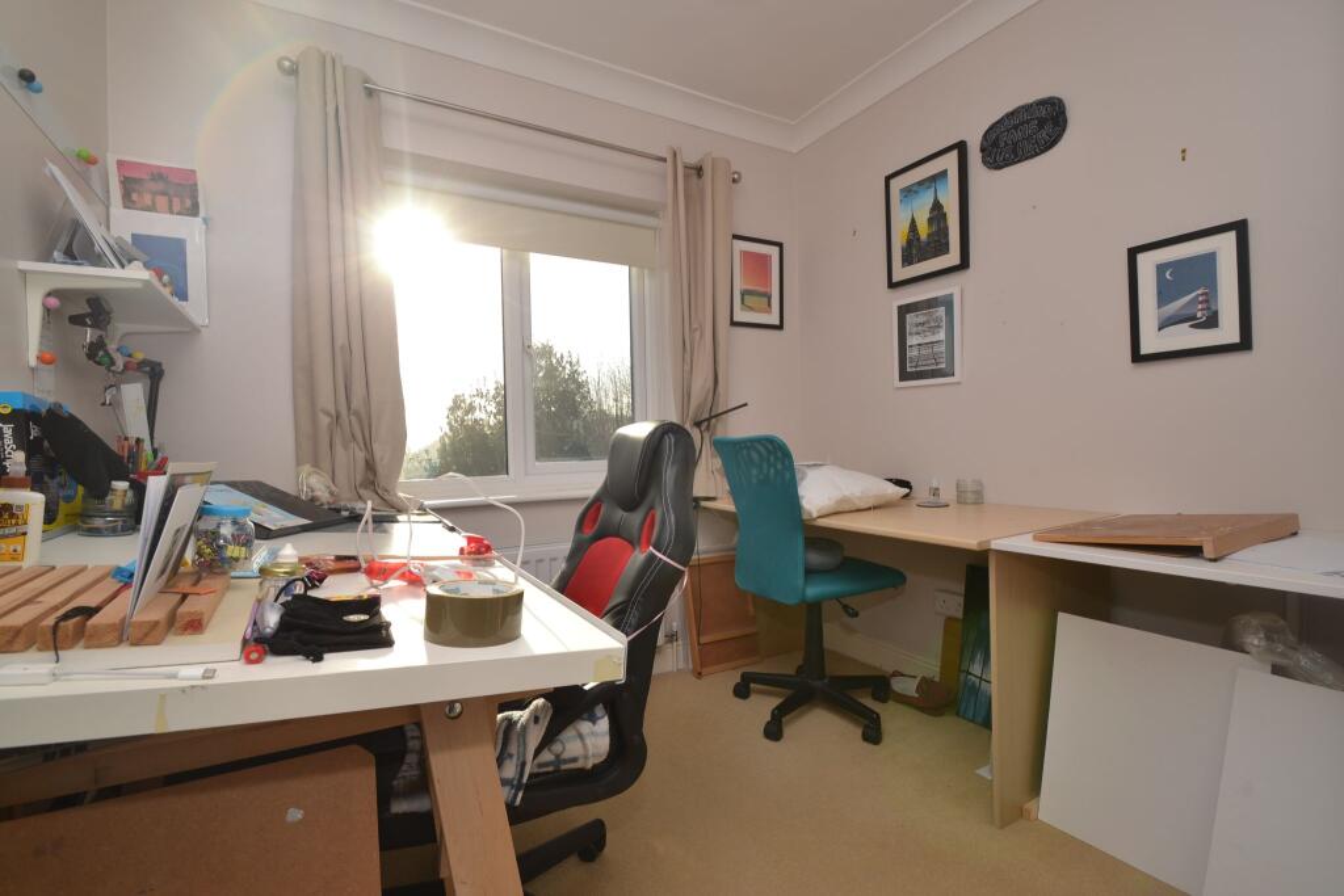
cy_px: 448
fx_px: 560
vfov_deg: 77.3
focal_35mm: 15
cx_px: 672
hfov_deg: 100.4
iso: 100
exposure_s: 1/200
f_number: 7.1
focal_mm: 10
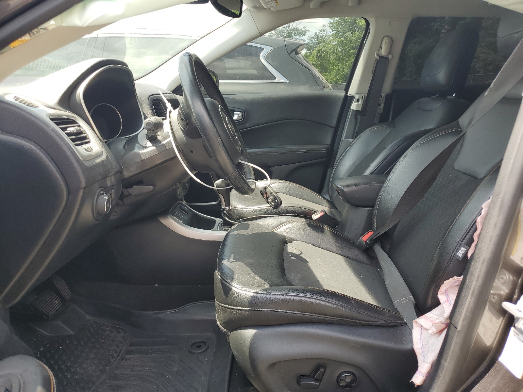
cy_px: 196
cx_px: 262
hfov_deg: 67.3
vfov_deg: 53.1
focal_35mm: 26
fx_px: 393
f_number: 1.5
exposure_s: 1/357
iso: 50
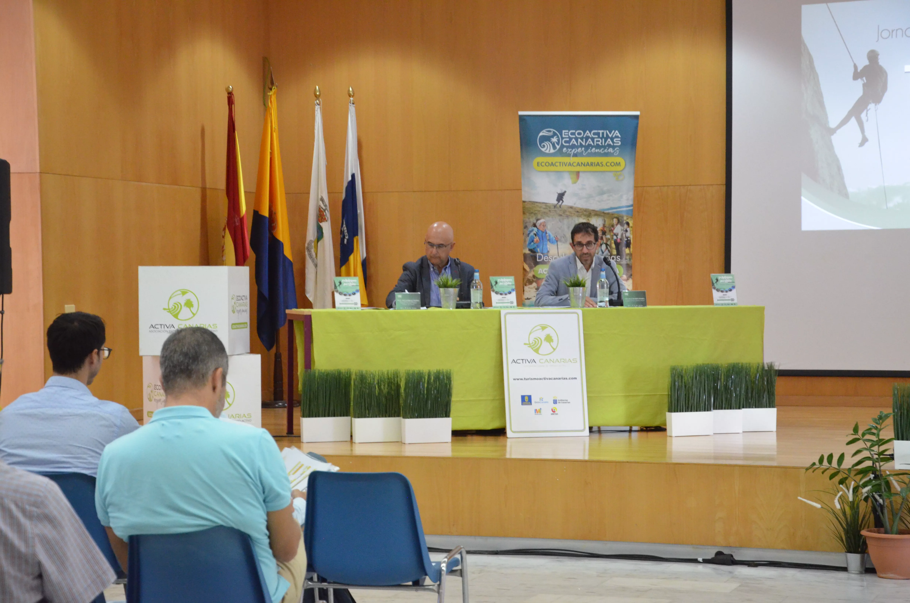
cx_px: 455
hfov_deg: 23.4
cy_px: 302
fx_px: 2195
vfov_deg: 15.6
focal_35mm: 87
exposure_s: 1/30
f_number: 5
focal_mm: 58
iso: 3200
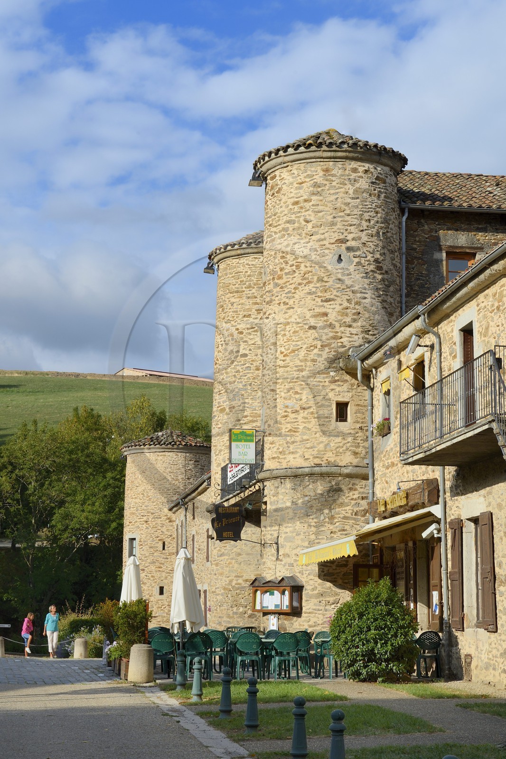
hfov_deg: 19.4
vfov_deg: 28.8
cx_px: 253
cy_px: 380
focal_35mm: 70
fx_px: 1476
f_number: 14
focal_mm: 70
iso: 200
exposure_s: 1/160
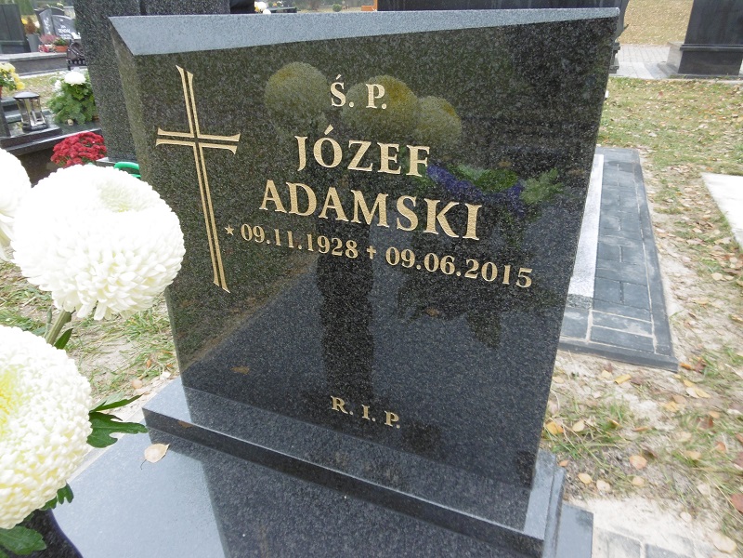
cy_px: 279
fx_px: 515
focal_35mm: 24
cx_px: 372
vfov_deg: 56.8
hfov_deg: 71.6
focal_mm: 4.3
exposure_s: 1/125
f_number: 3.1
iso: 100
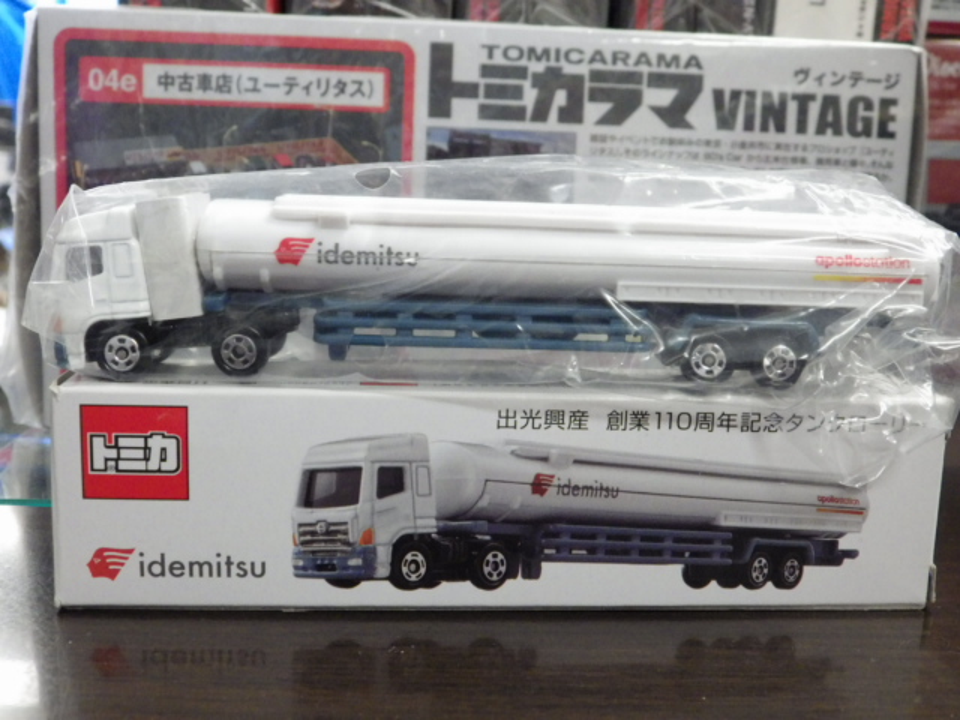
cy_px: 360
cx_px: 480
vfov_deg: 35.1
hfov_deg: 45.8
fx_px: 1137
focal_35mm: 41
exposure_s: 1/40
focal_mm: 7.4
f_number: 3.6
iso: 800
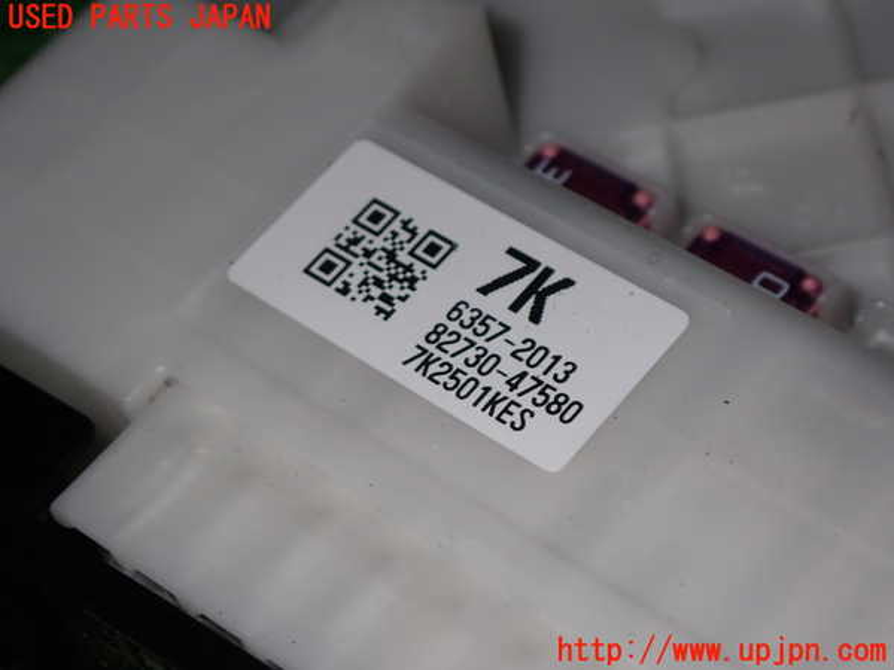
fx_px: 2583
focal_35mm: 100
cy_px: 335
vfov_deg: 14.8
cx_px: 447
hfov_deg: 19.6
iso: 200
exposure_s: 1/100
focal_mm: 18
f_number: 14
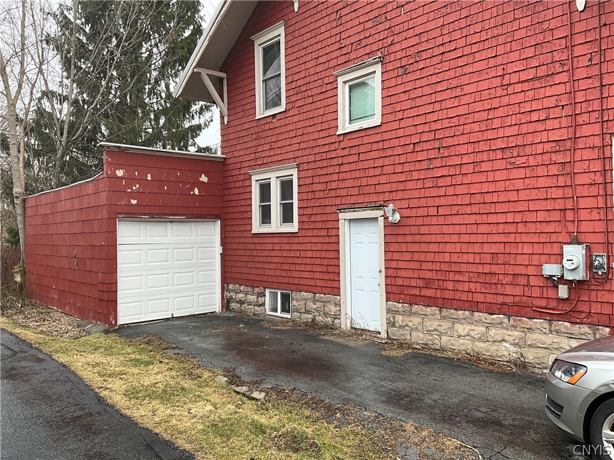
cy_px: 230
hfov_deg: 61.7
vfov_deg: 48.2
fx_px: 514
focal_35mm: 29
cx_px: 307
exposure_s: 1/205
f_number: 1.8
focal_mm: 3
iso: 25
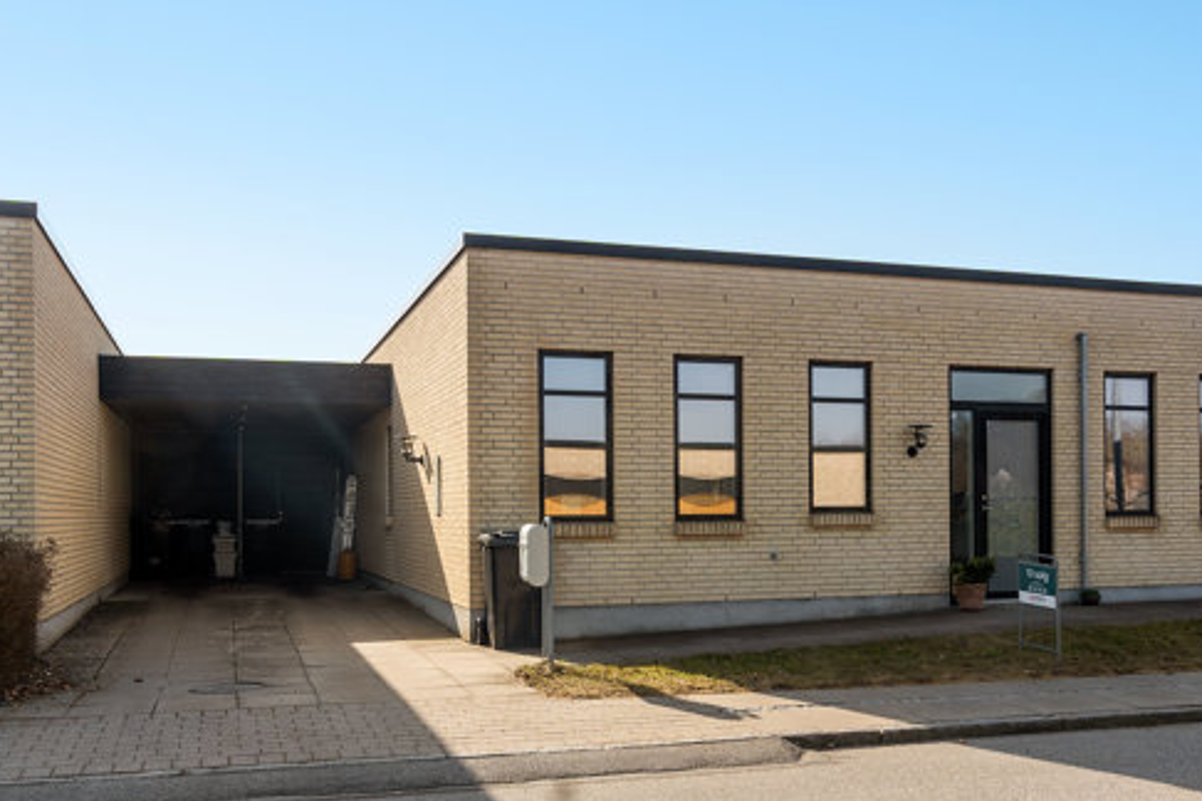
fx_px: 1235
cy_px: 472
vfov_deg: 35.8
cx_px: 712
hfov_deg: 51.6
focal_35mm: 37
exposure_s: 1/250
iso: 200
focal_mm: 20
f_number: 8
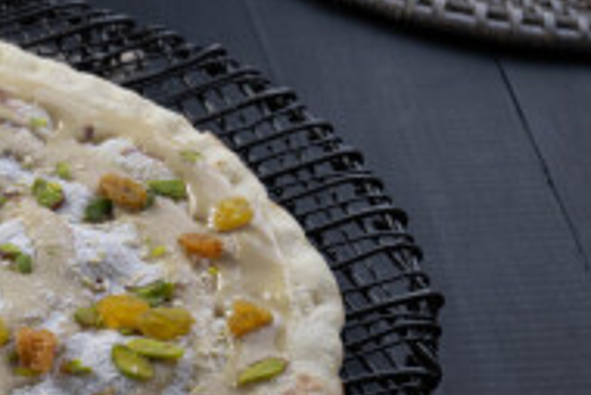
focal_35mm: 126
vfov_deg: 10.8
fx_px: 2070
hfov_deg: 15.6
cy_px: 353
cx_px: -146
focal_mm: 48
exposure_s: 1/80
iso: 200
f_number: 10
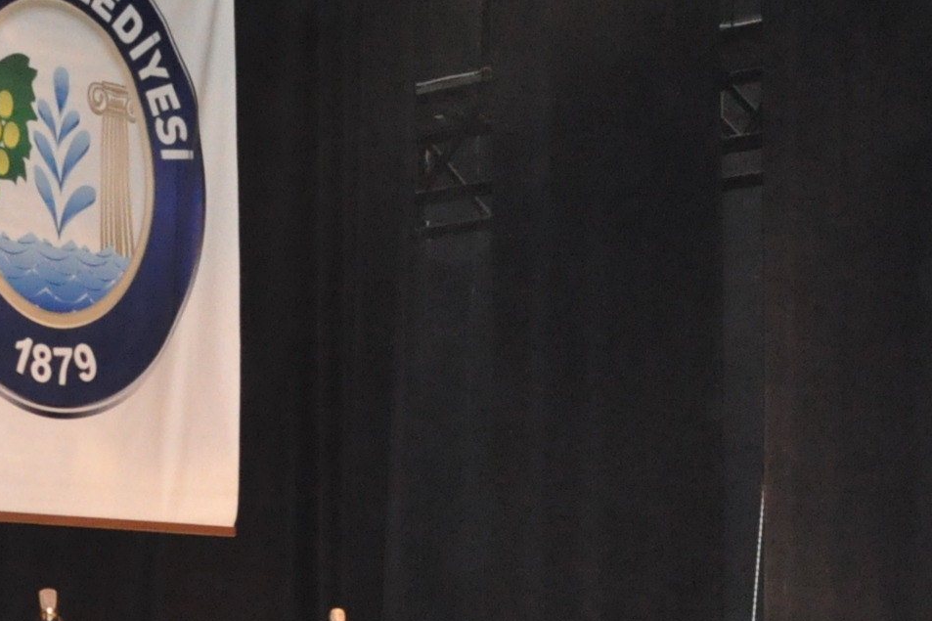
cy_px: 652
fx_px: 2355
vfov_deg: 14.7
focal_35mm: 91
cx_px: 173
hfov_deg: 22.1
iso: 2000
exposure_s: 1/60
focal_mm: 18
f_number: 5
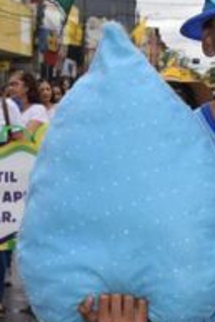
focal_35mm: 150
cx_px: 196
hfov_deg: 9.1
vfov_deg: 13.7
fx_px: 1341
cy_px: 204
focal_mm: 26
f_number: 9
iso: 100
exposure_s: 1/200
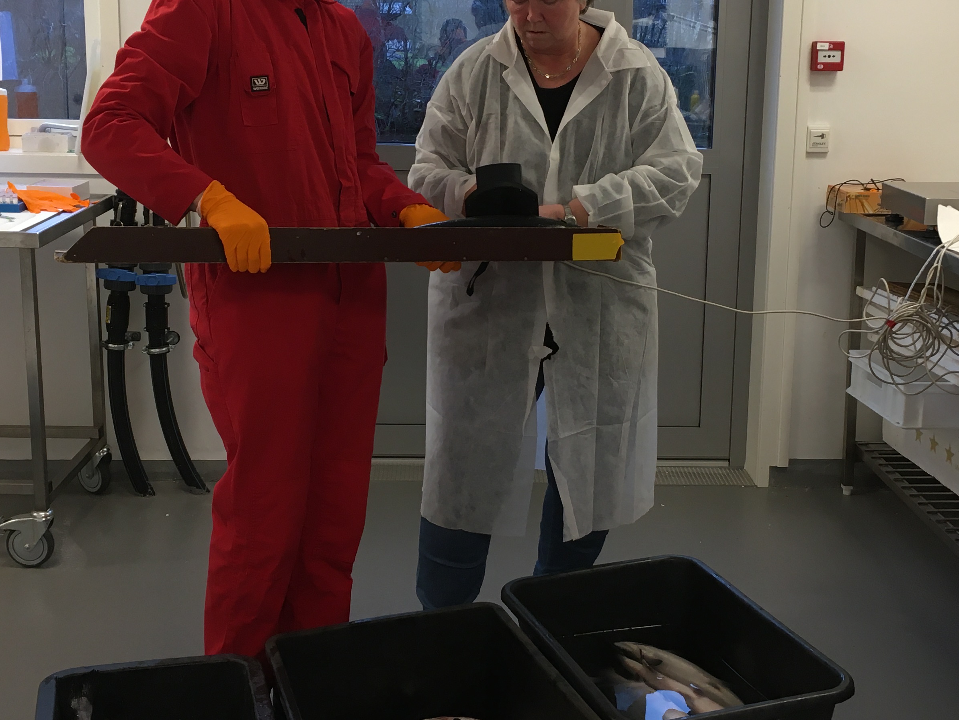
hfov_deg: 38.9
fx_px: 1358
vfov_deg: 29.6
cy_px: 300
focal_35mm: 49
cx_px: 482
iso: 32
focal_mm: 4.15
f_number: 2.2
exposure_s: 1/33
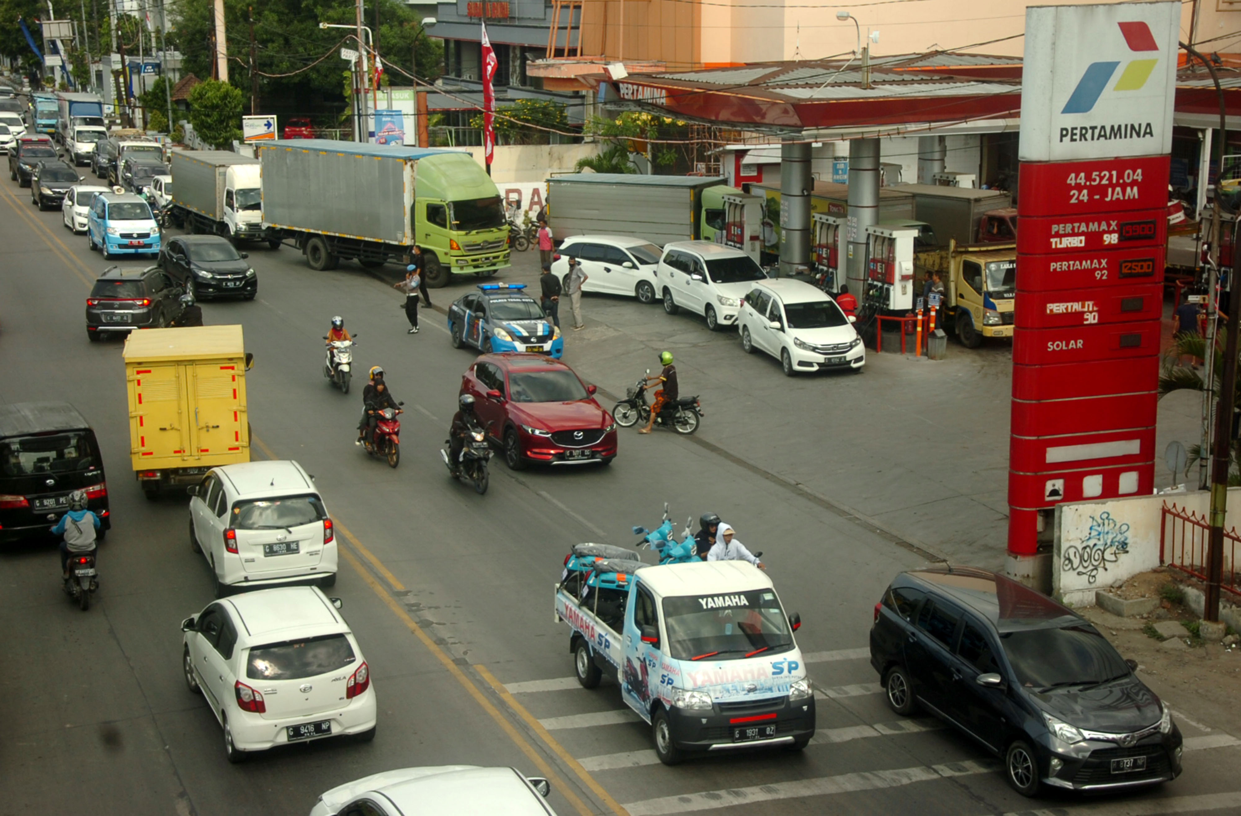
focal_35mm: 57
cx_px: 620
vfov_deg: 23.6
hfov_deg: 35.2
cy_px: 408
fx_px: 1957
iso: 200
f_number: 4.5
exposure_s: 1/800
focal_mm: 38
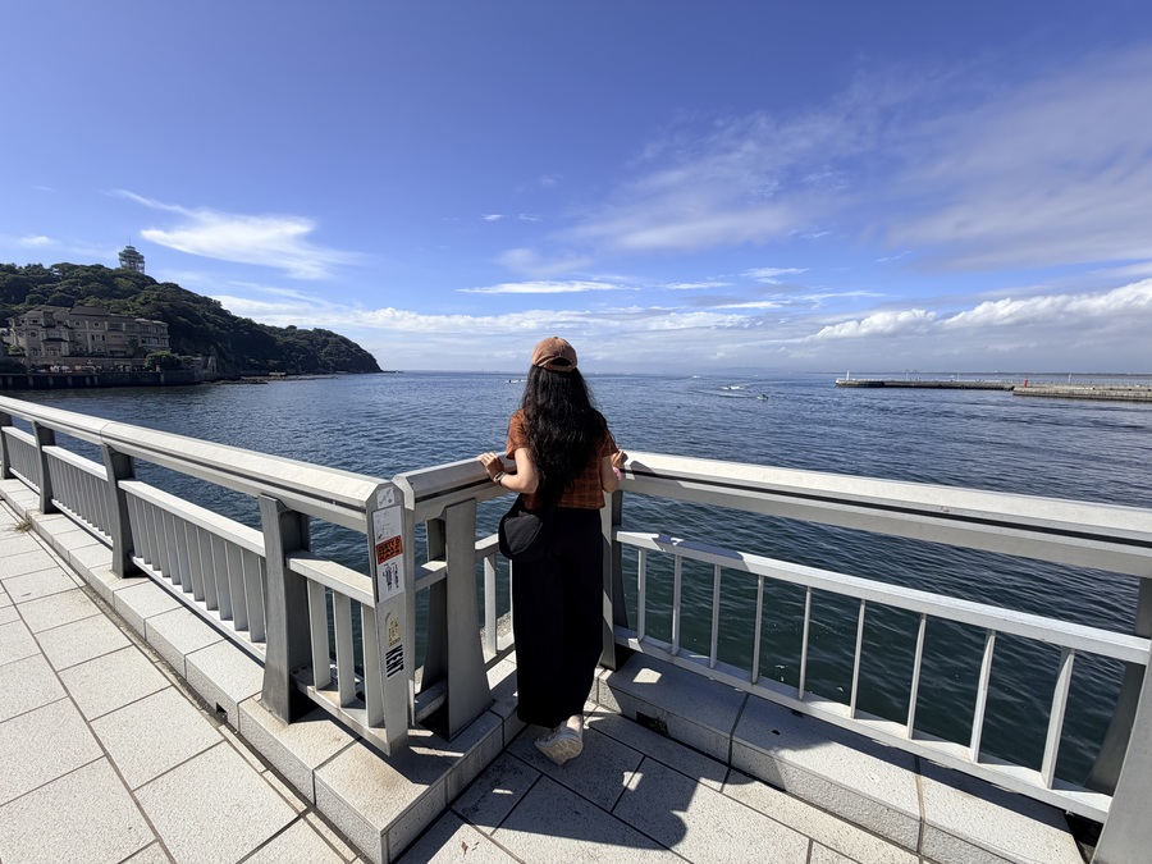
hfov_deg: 102.1
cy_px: 432
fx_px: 466
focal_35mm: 14
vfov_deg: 85.7
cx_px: 576
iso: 20
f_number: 2.2
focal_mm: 2.22
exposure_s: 1/1259
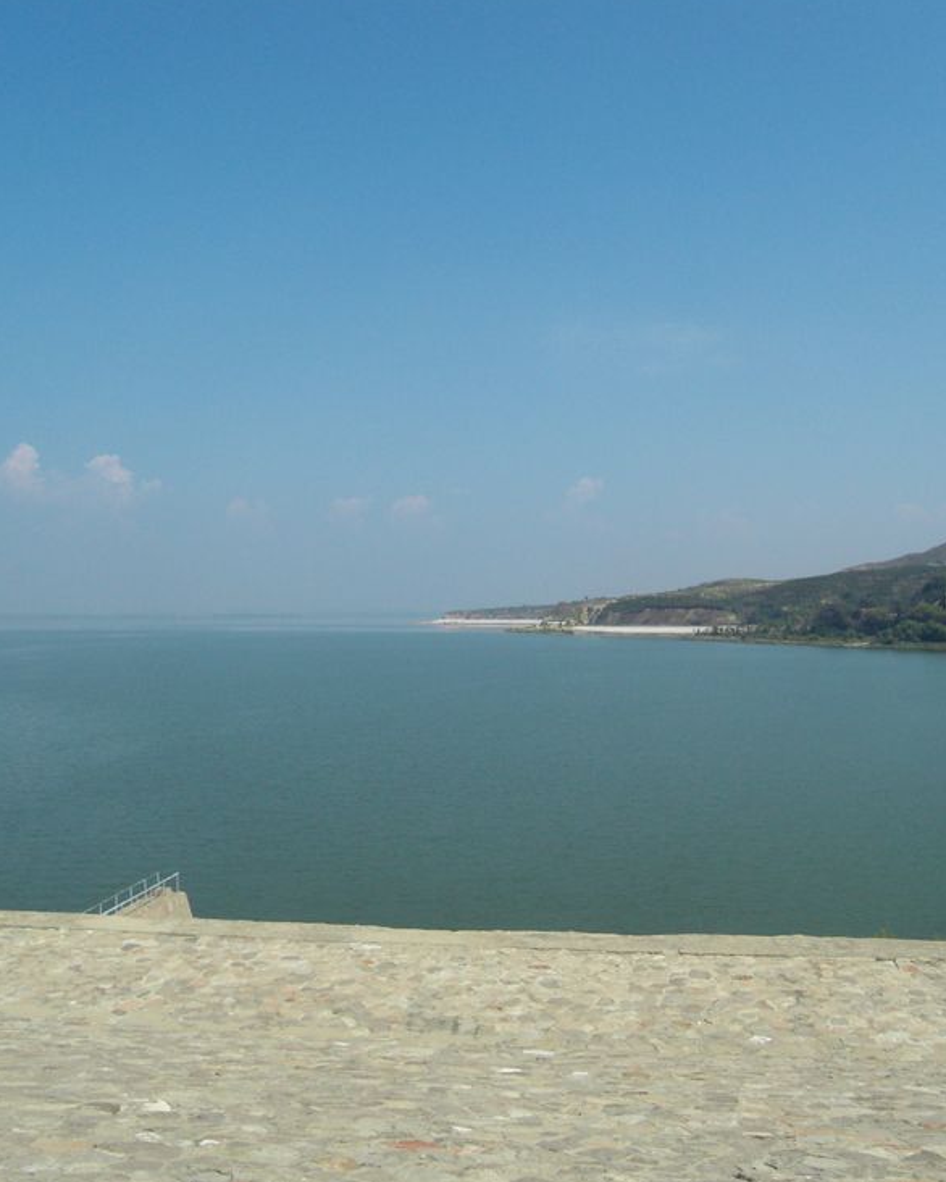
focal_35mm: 32
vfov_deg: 55.6
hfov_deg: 45.8
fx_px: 1119
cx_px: 491
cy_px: 585
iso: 80
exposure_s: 1/400
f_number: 7.3
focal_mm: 4.3
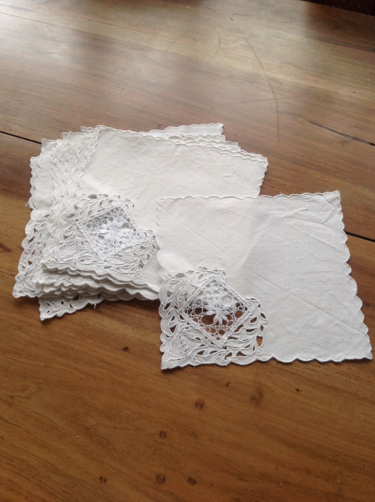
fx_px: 507
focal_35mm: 35
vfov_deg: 52.7
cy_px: 251
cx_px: 188
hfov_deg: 40.6
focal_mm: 4.28
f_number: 2.4
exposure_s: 1/30
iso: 64
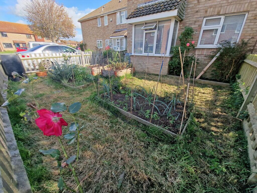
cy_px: 96
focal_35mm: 13
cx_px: 128
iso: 50
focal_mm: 2.2
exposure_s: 1/646
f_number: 2.2
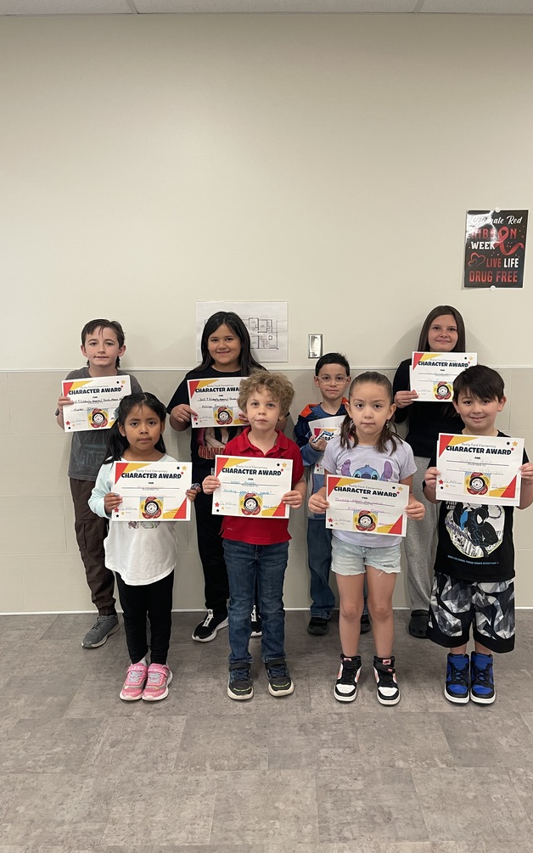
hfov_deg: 45.9
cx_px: 294
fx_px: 628
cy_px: 422
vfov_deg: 68.4
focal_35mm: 27
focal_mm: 5.1
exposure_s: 1/60
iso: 200
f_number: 1.6
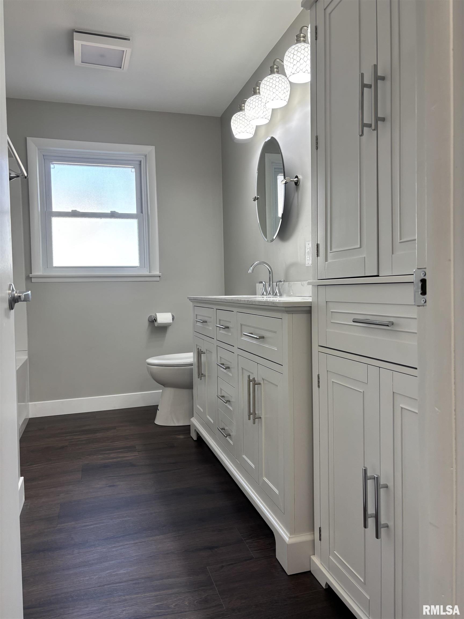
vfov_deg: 67.3
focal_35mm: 26
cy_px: 310
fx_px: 465
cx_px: 232
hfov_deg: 53.1
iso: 80
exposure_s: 1/120
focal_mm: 5.96
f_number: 1.6
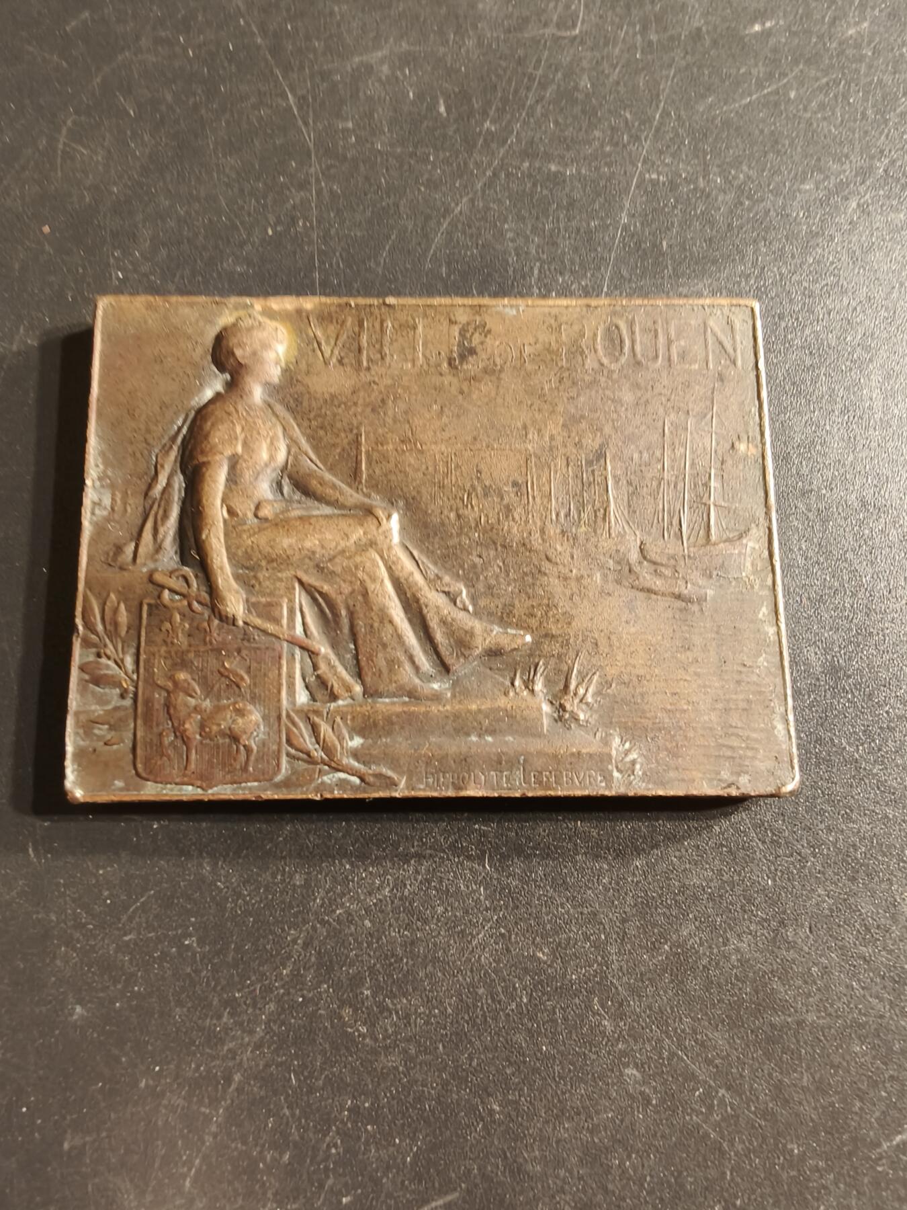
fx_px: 804
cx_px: 454
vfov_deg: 73.9
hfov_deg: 58.9
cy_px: 605
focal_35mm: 23
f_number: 2
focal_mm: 2.32
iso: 400
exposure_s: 1/50
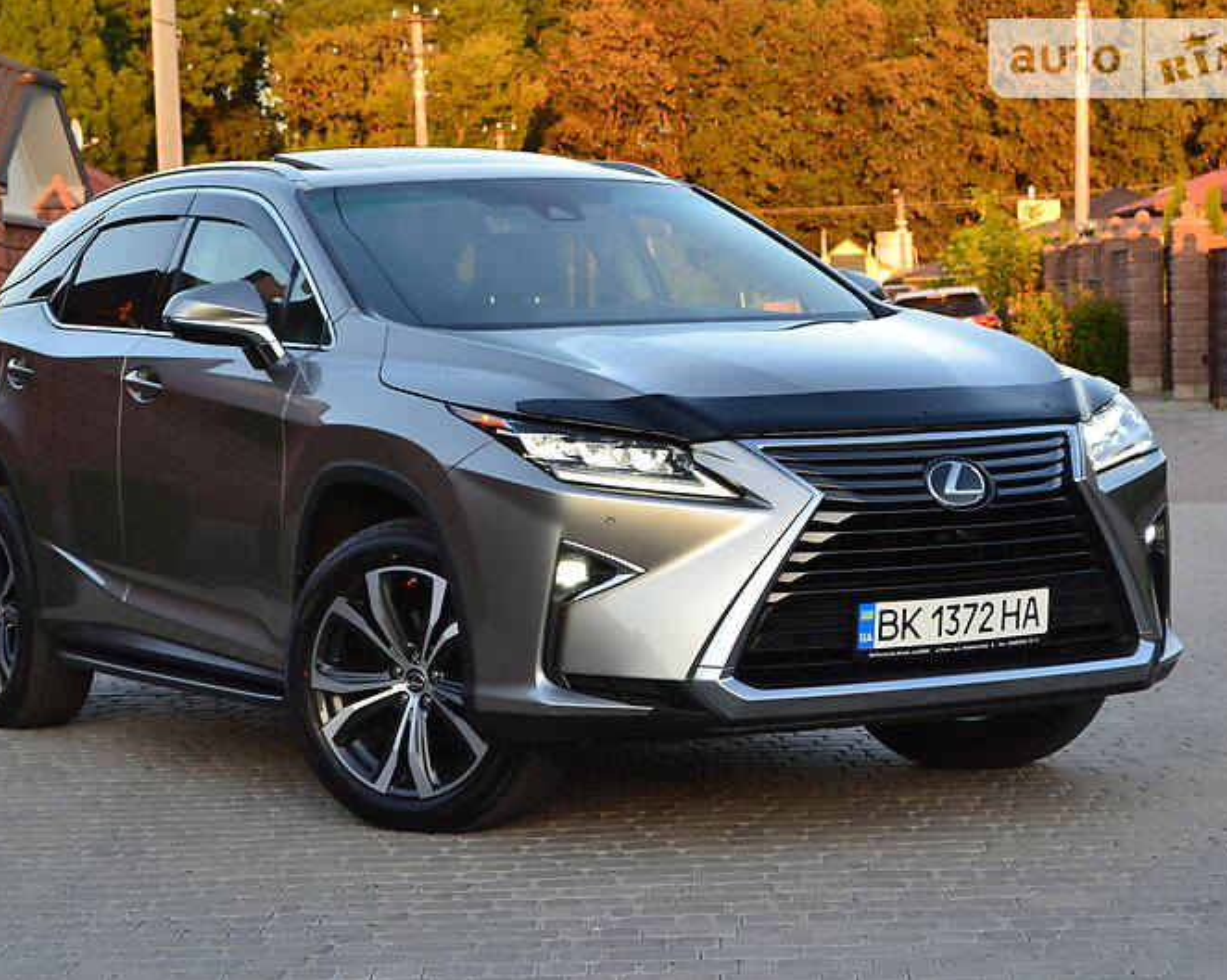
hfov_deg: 20.5
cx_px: 541
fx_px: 3396
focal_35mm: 94
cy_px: 490
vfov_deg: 16.4
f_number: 8
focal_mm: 55
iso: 560
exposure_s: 1/60
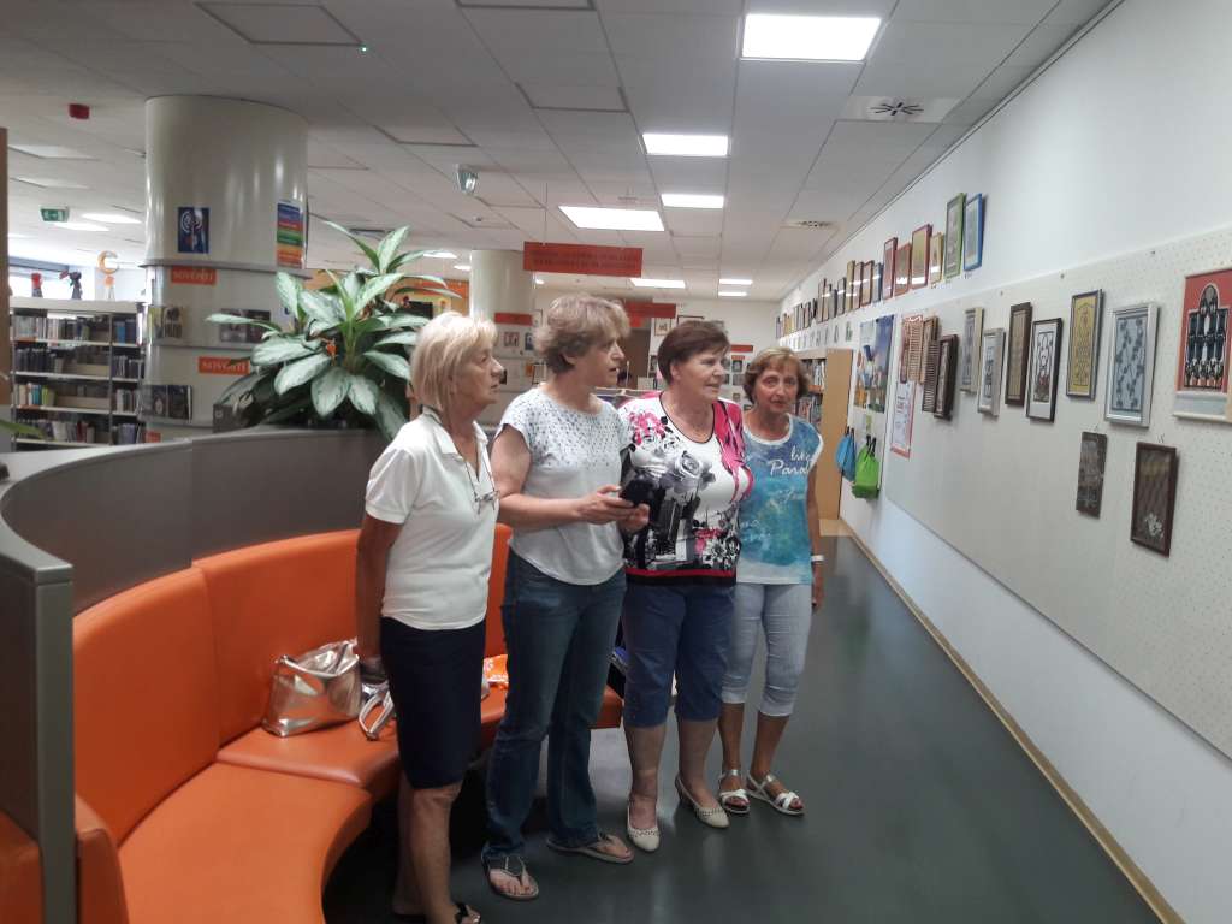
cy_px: 462
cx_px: 616
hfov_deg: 63.4
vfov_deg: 49.7
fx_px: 997
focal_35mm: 28
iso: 64
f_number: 1.9
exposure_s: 1/33
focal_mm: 3.7
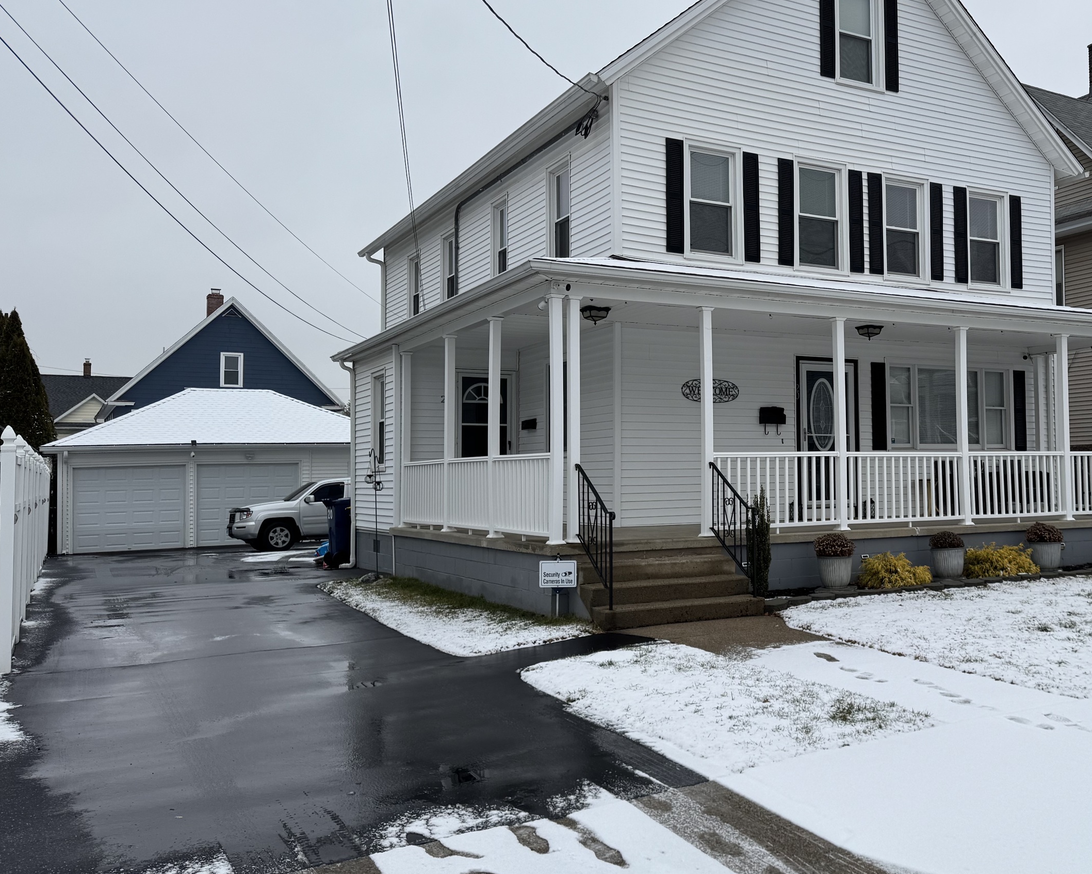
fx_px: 1099
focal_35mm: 34
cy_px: 417
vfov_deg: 43.3
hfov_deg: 51.5
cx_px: 762
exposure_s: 1/1059
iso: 80
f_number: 1.78
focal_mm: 6.76
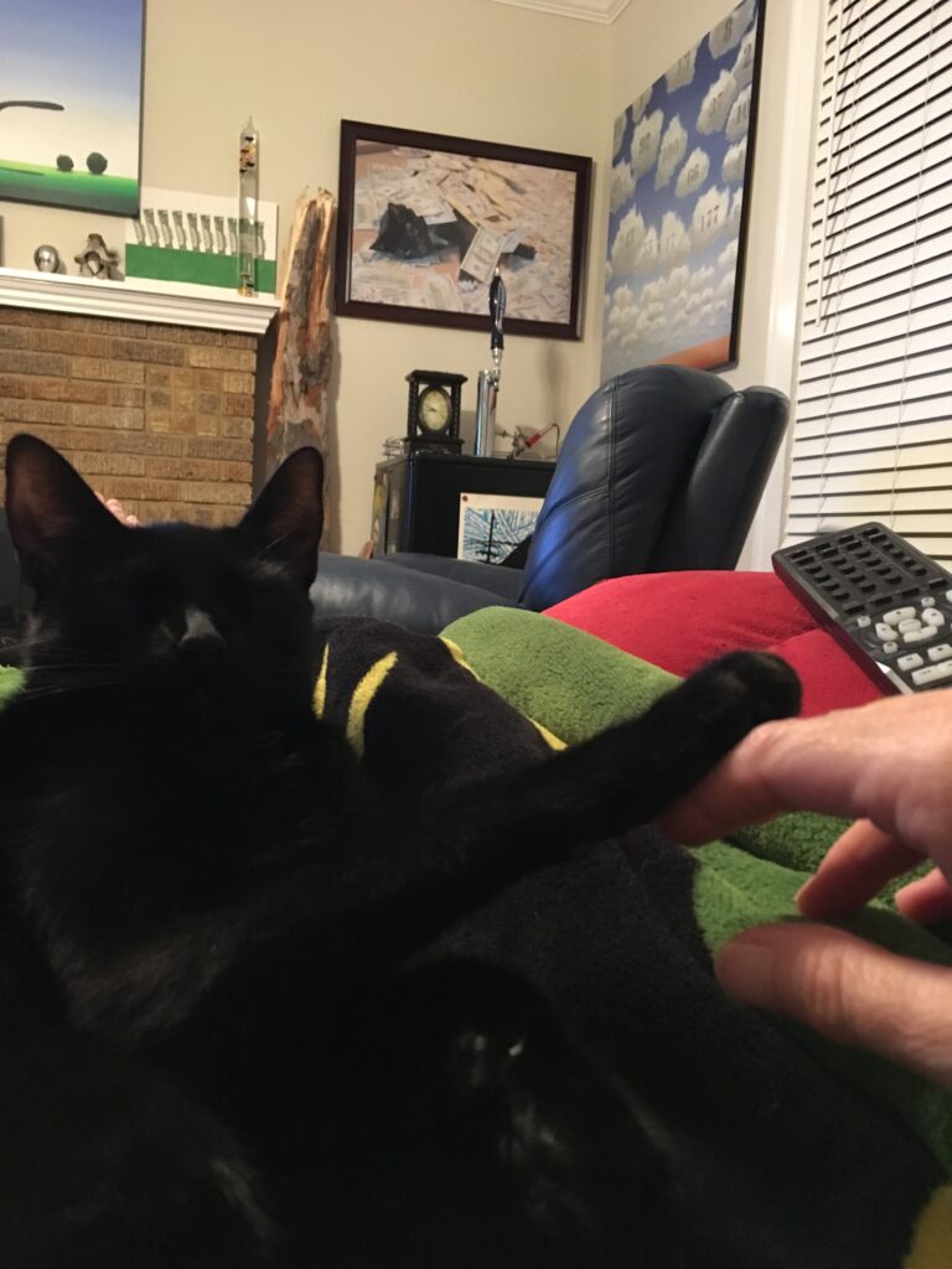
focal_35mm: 29
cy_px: 634
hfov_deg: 48.2
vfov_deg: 61.7
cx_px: 476
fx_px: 1063
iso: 250
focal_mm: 4.15
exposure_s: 1/15
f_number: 2.2
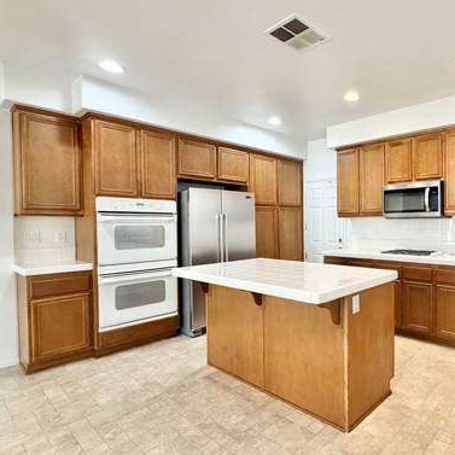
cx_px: 352
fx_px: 312
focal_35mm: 21
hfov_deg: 66.6
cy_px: 229
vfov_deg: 72.1
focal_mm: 2.22
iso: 320
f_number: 2.2
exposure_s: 1/120
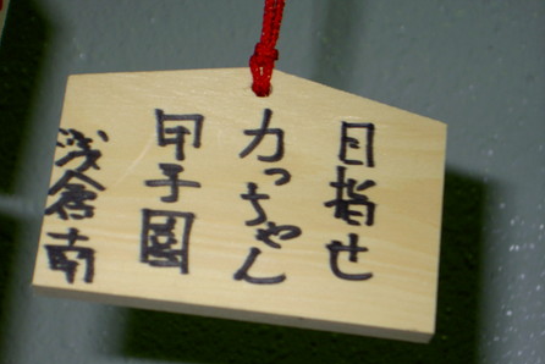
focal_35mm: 107
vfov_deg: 12.8
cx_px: 274
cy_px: 205
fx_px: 1621
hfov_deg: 19.1
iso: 100
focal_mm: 16.8
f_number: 4.9
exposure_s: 1/100
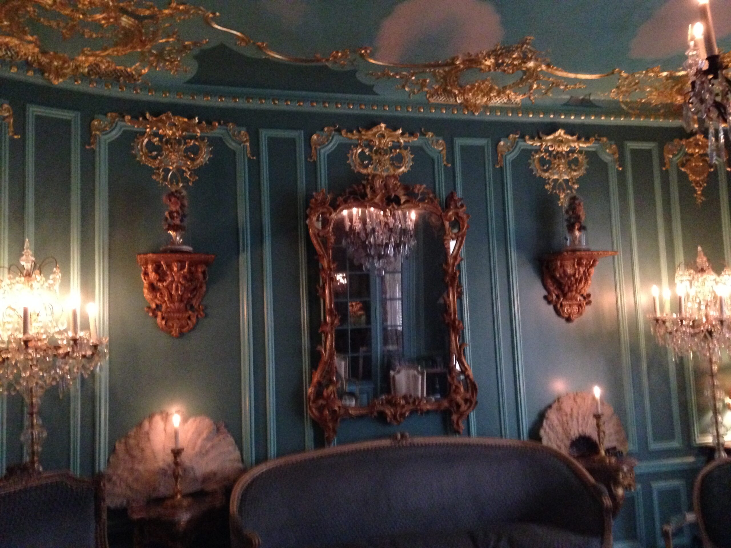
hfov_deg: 55.4
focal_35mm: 33
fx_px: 697
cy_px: 274
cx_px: 366
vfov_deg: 42.9
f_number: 2.4
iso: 800
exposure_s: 1/15
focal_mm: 4.12
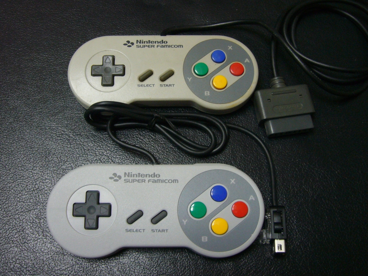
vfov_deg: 39.7
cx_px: 184
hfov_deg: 51.4
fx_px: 383
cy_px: 138
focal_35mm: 36
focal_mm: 4.6
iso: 125
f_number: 2.8
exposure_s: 1/15
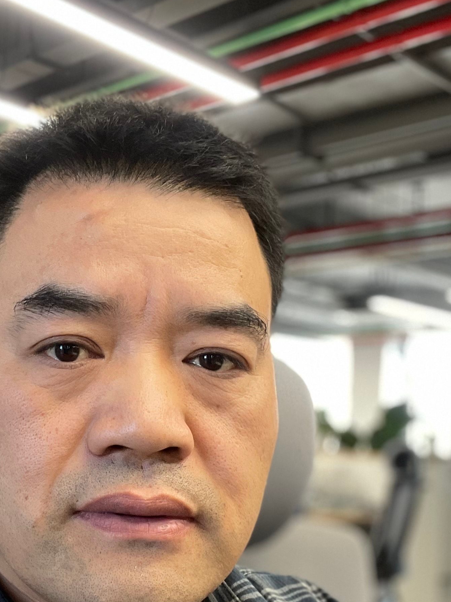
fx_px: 904
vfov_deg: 36.5
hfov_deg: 27.6
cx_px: 109
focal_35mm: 52
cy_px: 388
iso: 200
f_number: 2.2
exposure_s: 1/60
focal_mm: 2.71
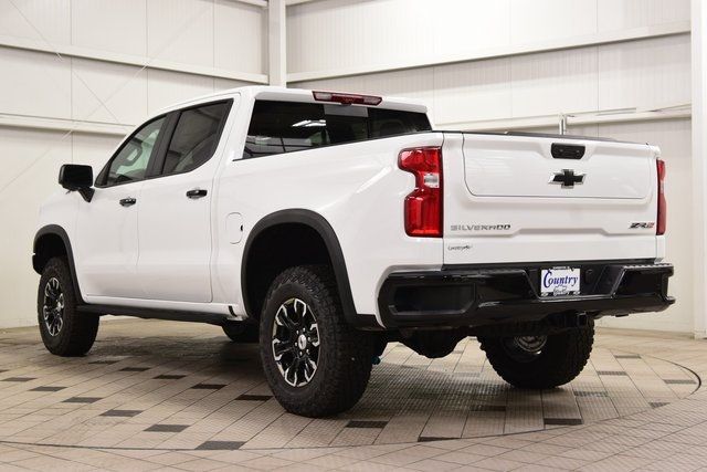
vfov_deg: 25.1
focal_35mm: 54
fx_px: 1061
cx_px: 354
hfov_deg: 36.9
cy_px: 236
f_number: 7.1
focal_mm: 36
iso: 720
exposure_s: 1/30
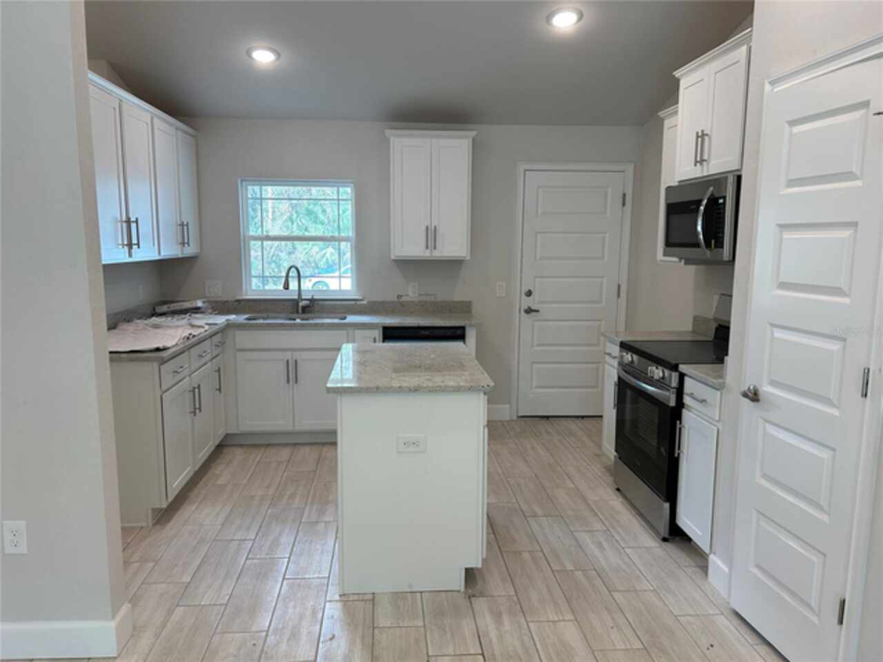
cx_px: 442
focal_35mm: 26
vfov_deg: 53.1
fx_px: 663
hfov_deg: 67.3
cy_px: 331
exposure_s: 1/120
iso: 64
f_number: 1.5
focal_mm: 5.7
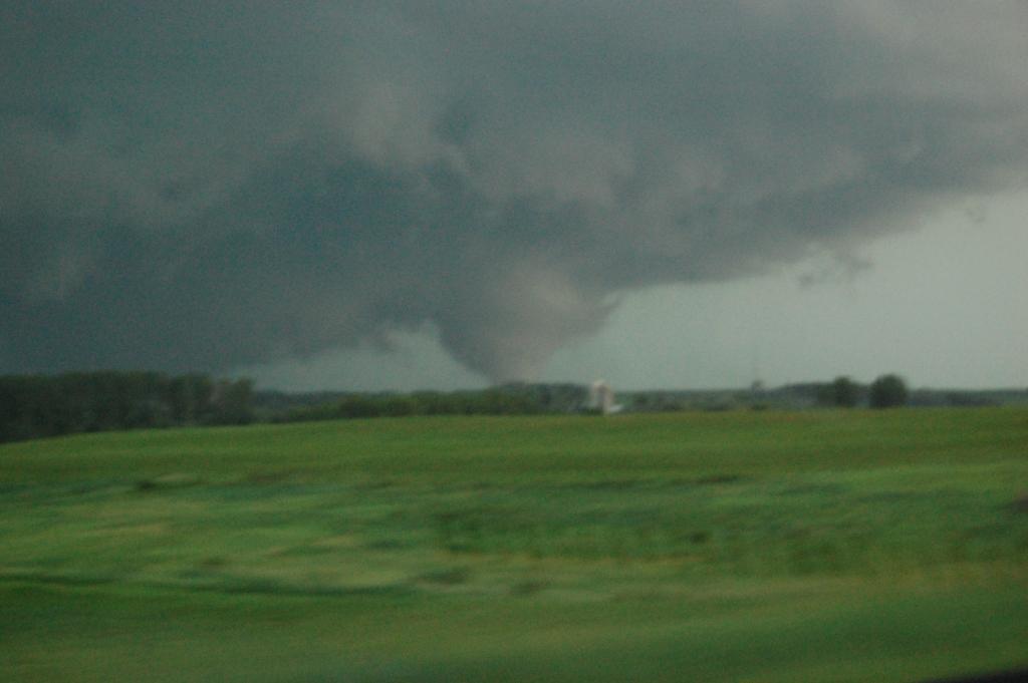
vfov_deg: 16.5
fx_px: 2354
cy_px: 342
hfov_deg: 24.6
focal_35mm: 82
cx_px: 514
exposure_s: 1/25
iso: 1600
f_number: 5.6
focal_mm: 55
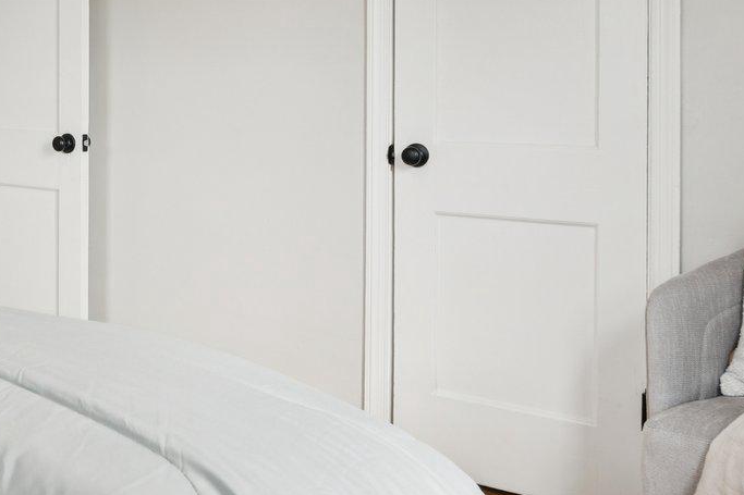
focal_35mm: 50
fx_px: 1023
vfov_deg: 26.8
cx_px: -16
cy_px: 108
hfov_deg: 35.7
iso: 200
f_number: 7.1
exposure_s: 1/60
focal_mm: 16.5
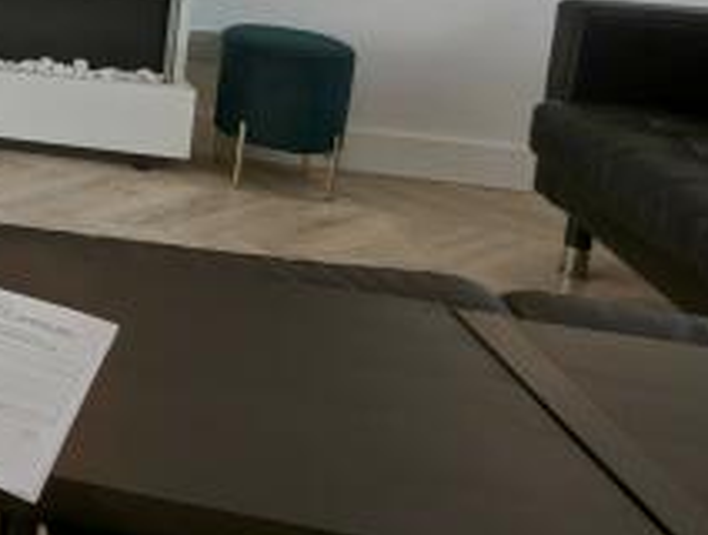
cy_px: -125
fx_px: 1189
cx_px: -611
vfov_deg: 23.0
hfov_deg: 20.8
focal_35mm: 58
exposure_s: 1/46
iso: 41
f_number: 1.95
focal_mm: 2.23
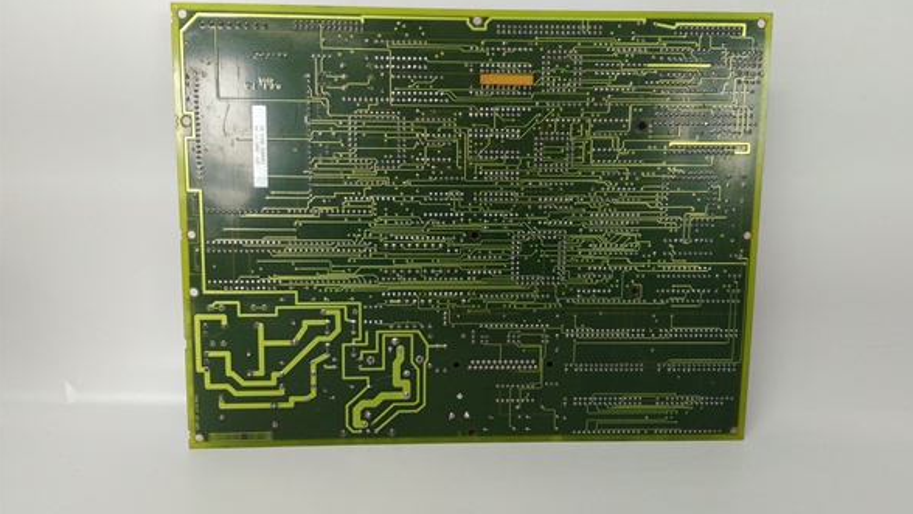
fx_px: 726
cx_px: 463
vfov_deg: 38.9
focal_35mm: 30
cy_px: 217
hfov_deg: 64.3
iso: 157
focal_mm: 3.79
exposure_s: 1/33
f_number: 2
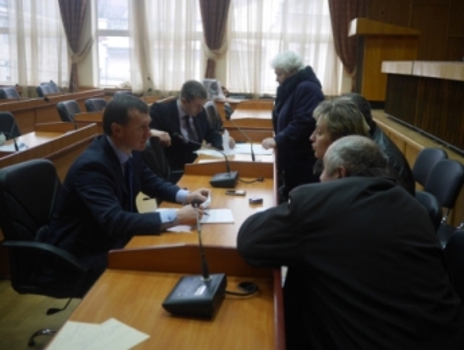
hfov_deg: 46.7
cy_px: 175
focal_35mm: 40
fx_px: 537
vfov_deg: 36.0
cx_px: 232
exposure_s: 1/60
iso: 400
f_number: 1.7
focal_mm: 20
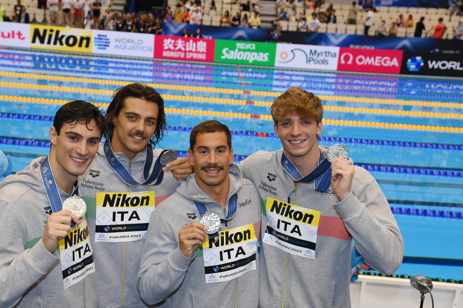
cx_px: 201
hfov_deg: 35.0
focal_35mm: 57
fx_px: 733
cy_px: 175
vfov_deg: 23.7
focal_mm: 50
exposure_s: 1/250
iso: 1250
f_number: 5.6
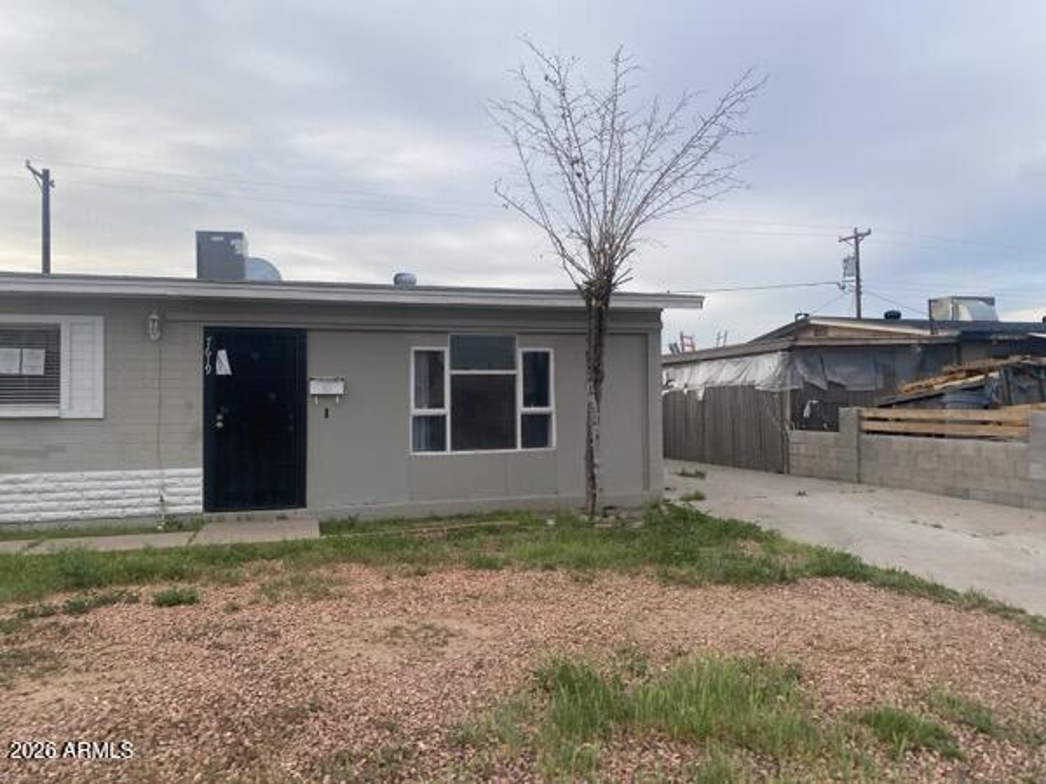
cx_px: 523
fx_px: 786
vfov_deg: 53.1
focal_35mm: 26
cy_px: 392
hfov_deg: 67.3
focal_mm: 4.25
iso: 32
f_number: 1.8
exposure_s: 1/1585
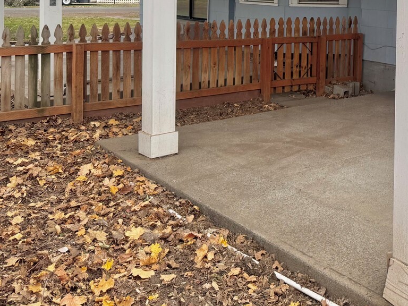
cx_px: 380
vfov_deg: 27.2
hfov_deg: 35.5
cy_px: -10
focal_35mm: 50
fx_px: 589
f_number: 1.78
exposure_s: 1/215
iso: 64
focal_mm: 6.76
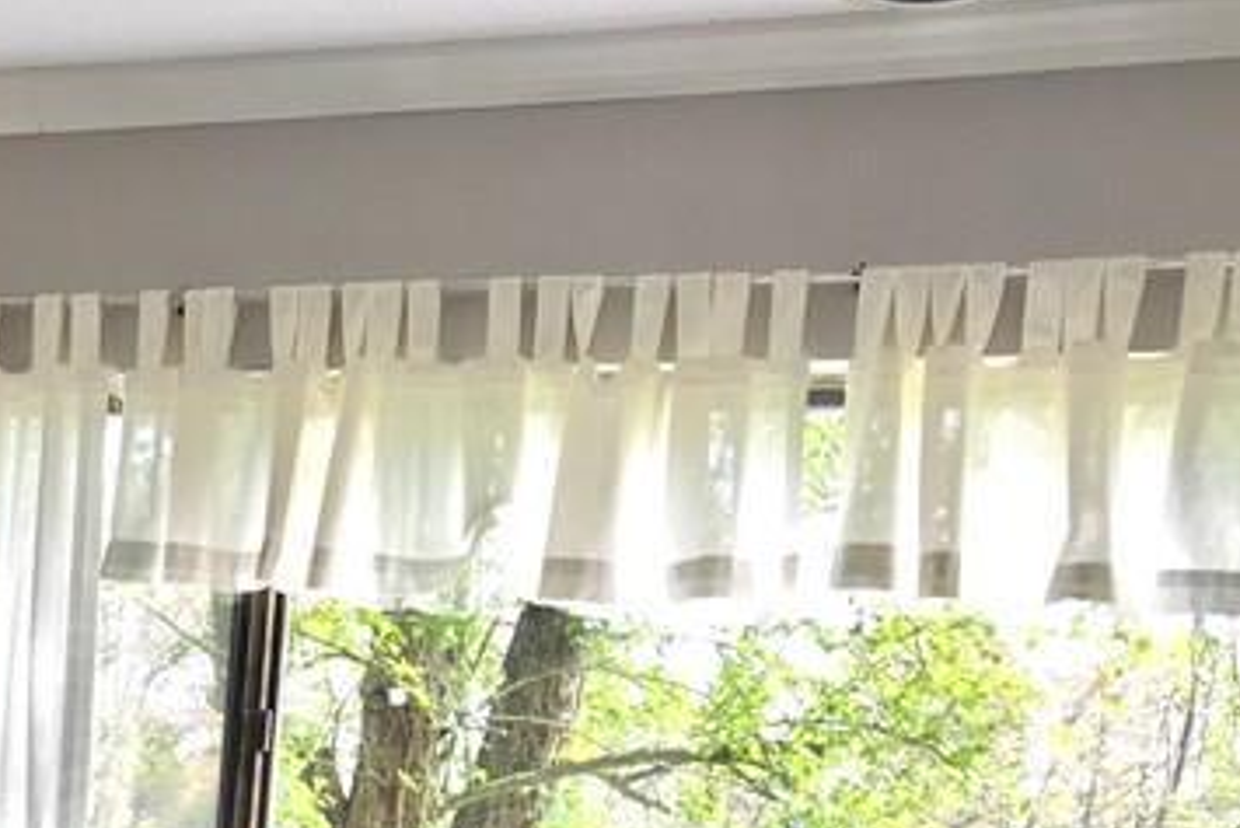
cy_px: 1156
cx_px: -325
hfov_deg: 22.0
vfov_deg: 15.3
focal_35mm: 84
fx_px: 2894
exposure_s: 1/120
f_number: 1.8
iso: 20
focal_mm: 3.99
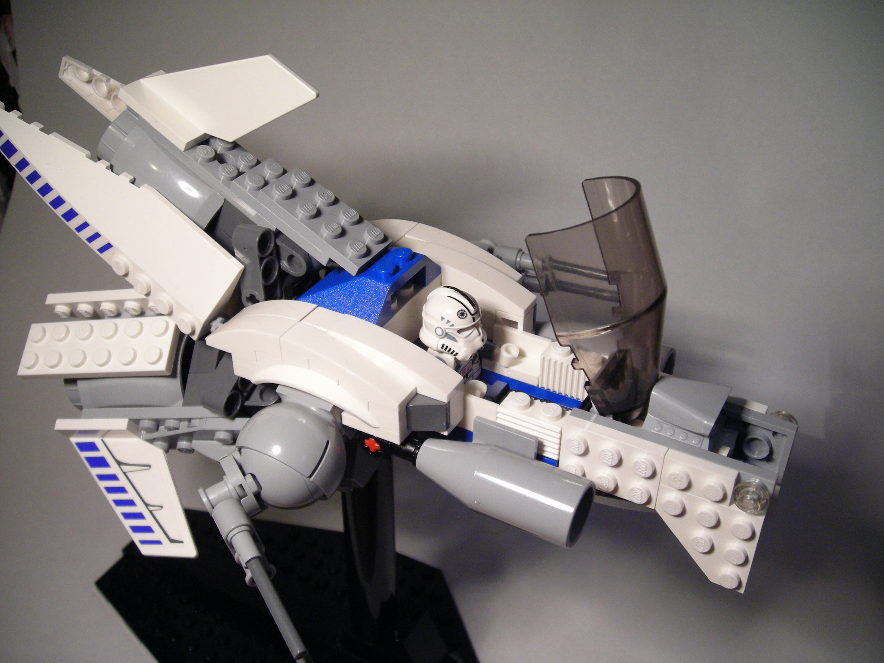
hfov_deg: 49.0
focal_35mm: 38
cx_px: 442
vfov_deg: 37.7
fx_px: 970
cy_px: 332
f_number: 3.2
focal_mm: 6.3
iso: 200
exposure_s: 1/24.5
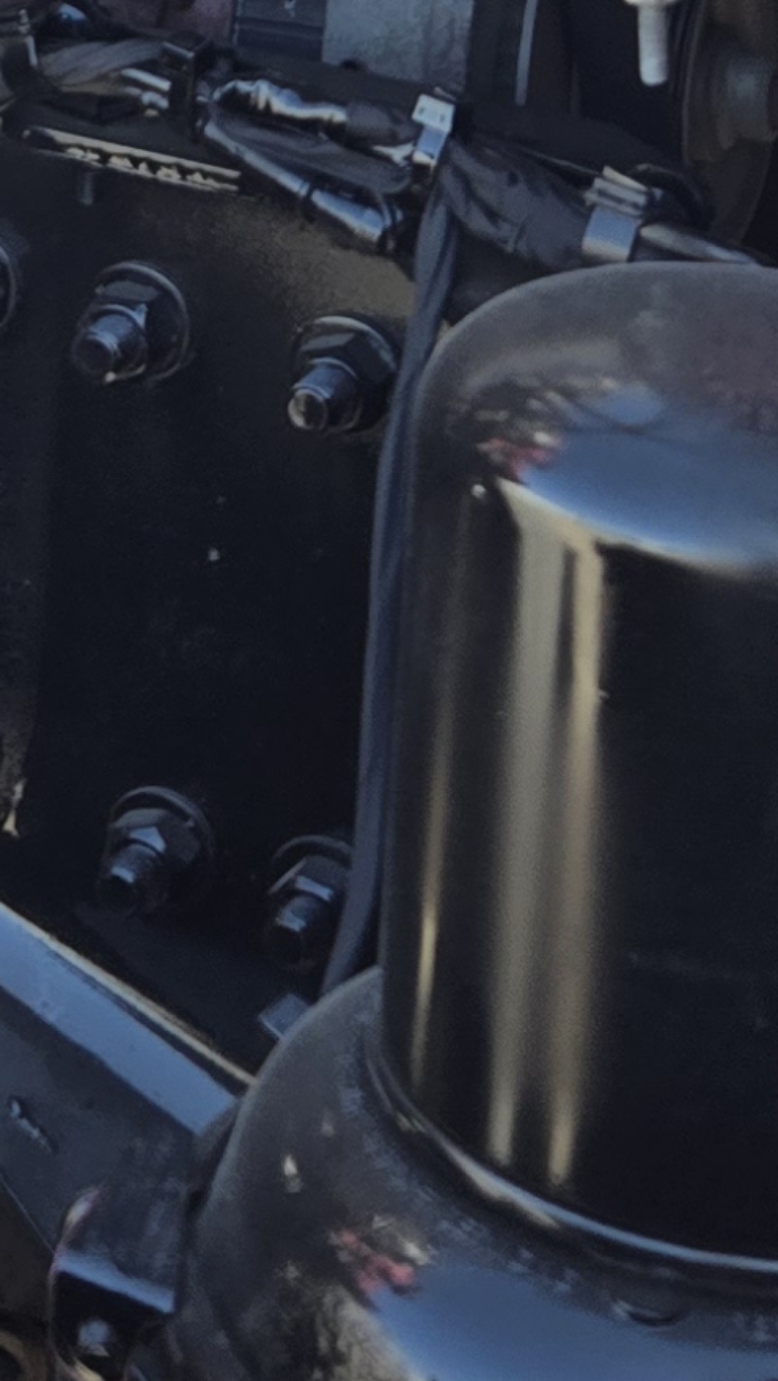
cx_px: -330
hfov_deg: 10.3
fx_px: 4177
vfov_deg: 17.3
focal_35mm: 114
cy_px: -564
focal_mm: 5.4
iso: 25
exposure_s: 1/480
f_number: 1.8
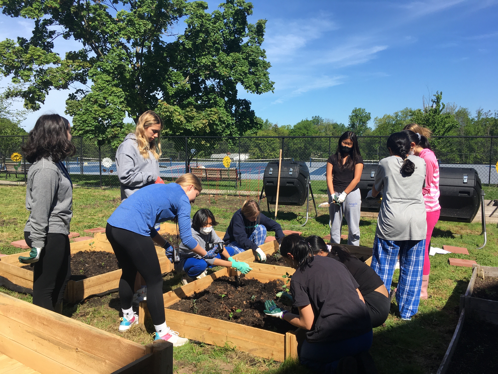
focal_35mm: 29
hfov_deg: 61.7
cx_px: 249
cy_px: 187
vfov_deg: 48.2
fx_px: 417
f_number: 2.2
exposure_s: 1/1350
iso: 25
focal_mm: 4.15
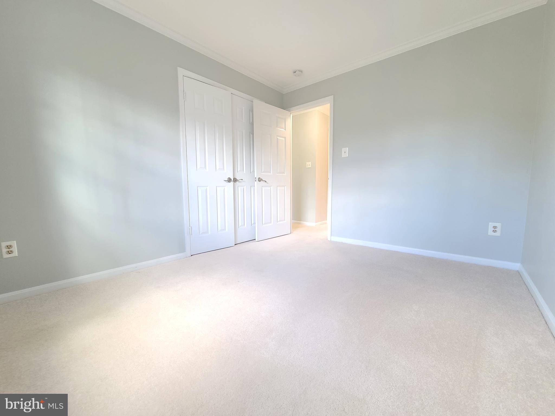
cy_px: 208
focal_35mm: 13
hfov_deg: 106.2
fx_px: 208
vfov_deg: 89.9
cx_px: 278
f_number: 2.2
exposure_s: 1/30
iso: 400
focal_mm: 2.2
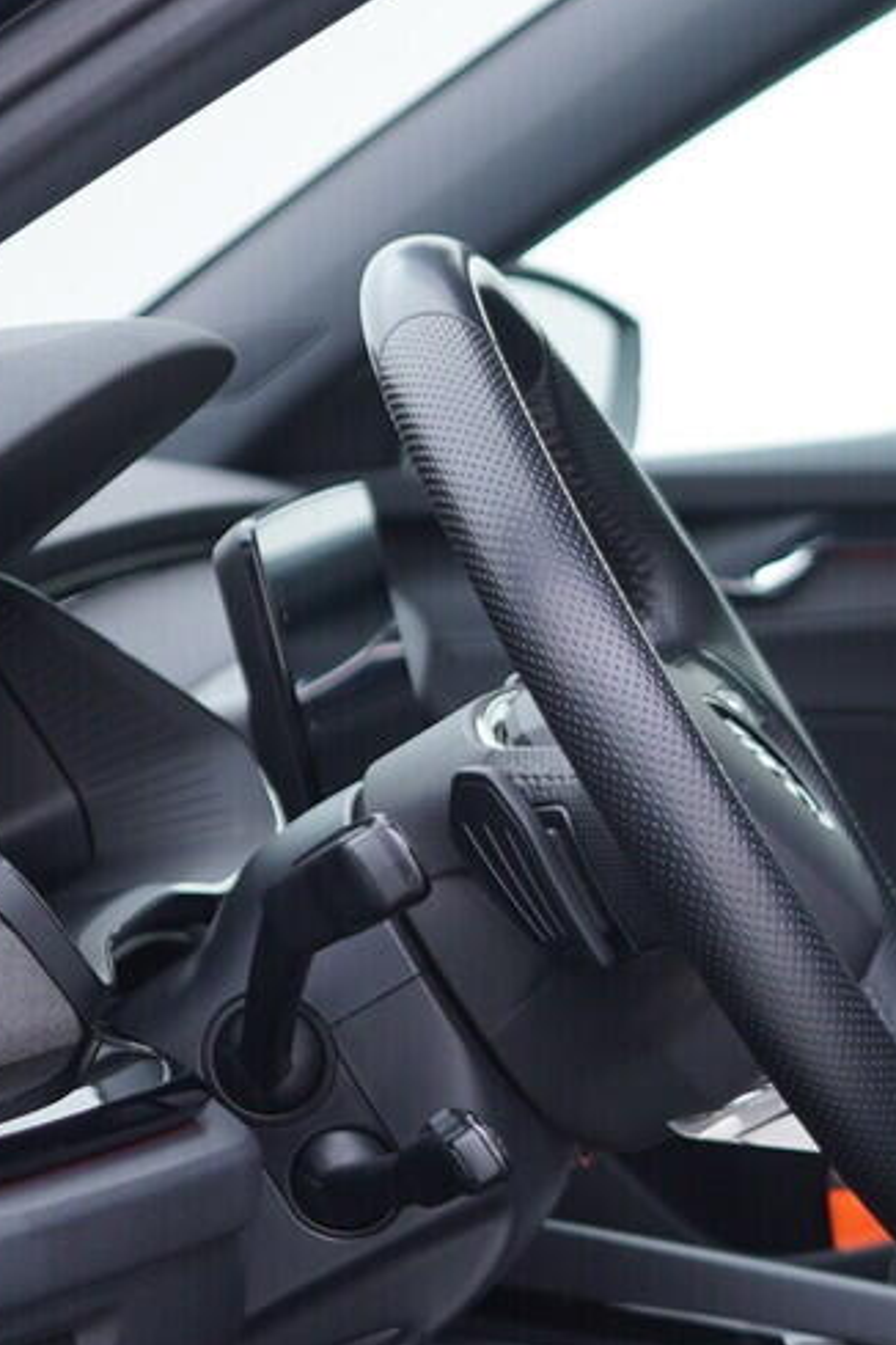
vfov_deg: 19.3
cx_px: 1058
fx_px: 3957
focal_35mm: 106
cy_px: 712
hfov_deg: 12.6
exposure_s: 1/40
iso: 125
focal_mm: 24
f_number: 2.8
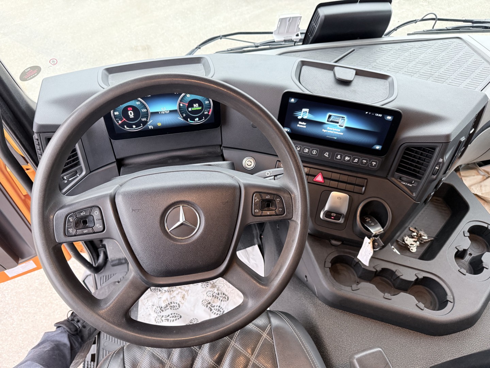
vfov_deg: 56.8
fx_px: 340
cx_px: 245
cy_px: 184
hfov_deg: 71.6
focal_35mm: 24
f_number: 1.78
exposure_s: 1/50
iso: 250
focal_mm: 6.76
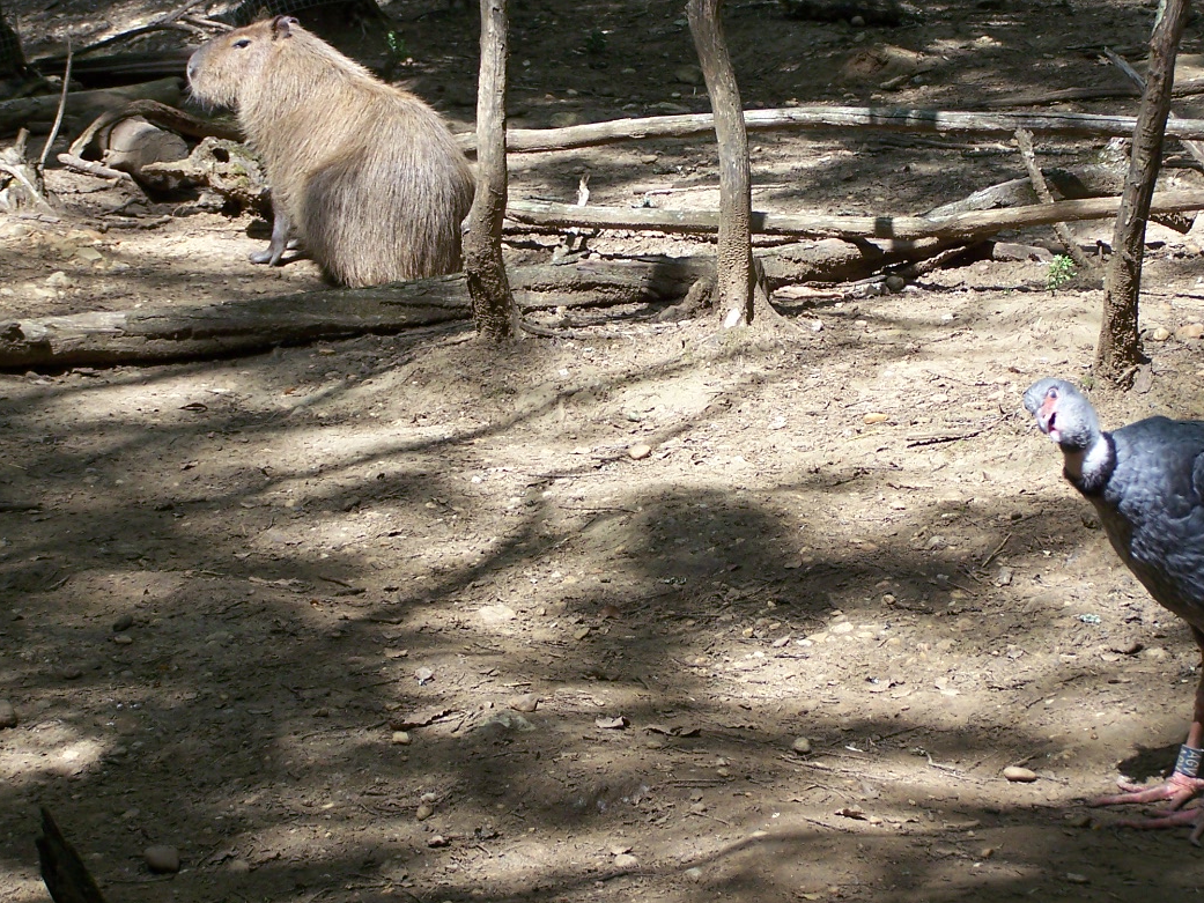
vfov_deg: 11.8
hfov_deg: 15.6
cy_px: 342
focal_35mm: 126
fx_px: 4383
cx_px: 660
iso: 64
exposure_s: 1/200
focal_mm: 13.7
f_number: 3.2
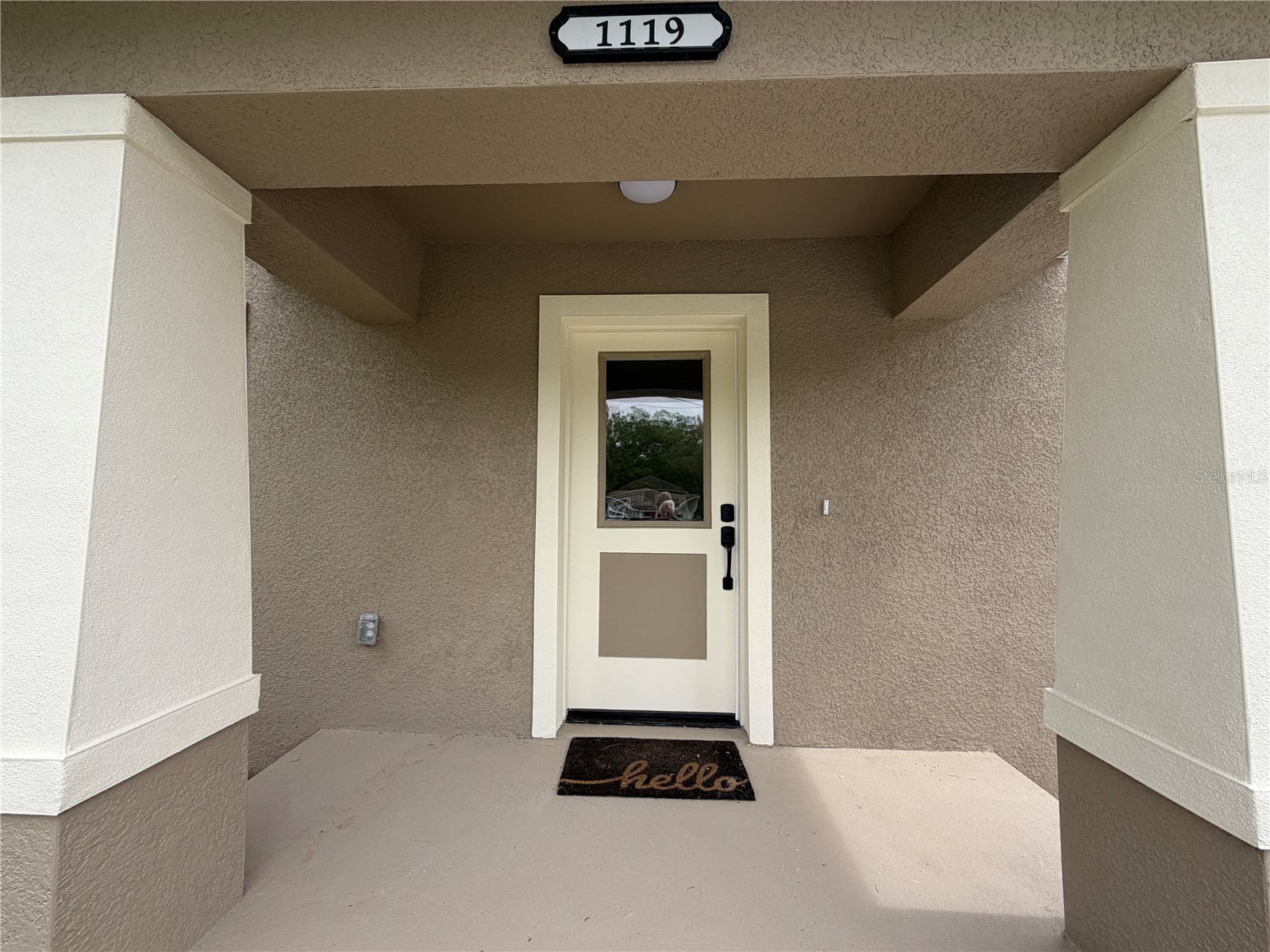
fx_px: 514
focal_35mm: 14
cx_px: 635
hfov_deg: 102.1
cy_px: 476
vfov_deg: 85.7
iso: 40
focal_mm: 2.22
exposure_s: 1/770
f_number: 2.2
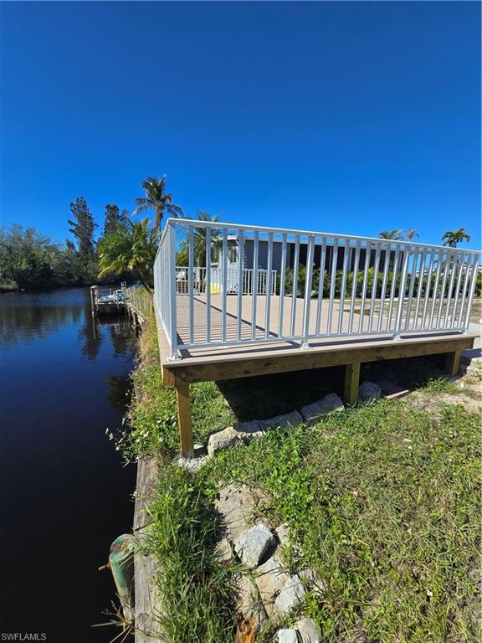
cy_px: 322
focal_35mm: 13
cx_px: 241
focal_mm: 2.2
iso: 50
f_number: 2.2
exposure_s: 1/2365
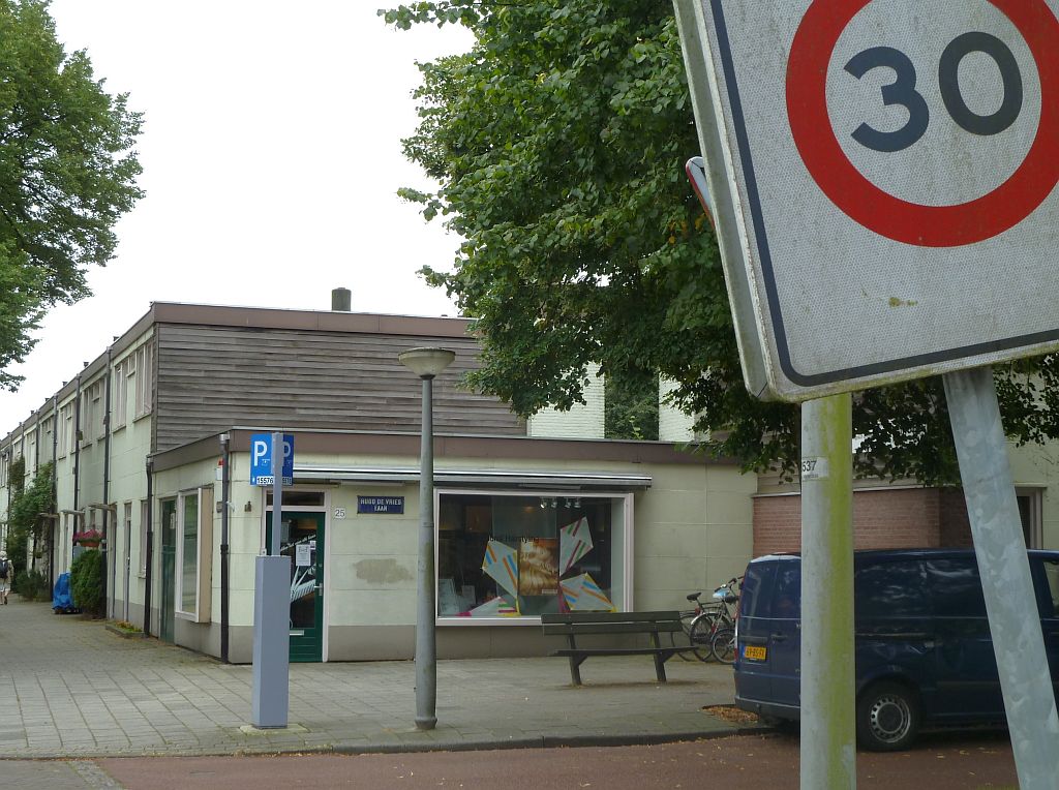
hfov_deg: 35.0
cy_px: 395
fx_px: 1679
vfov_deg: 26.5
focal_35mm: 55
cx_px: 530
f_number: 3.9
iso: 80
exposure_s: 1/100
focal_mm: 9.1
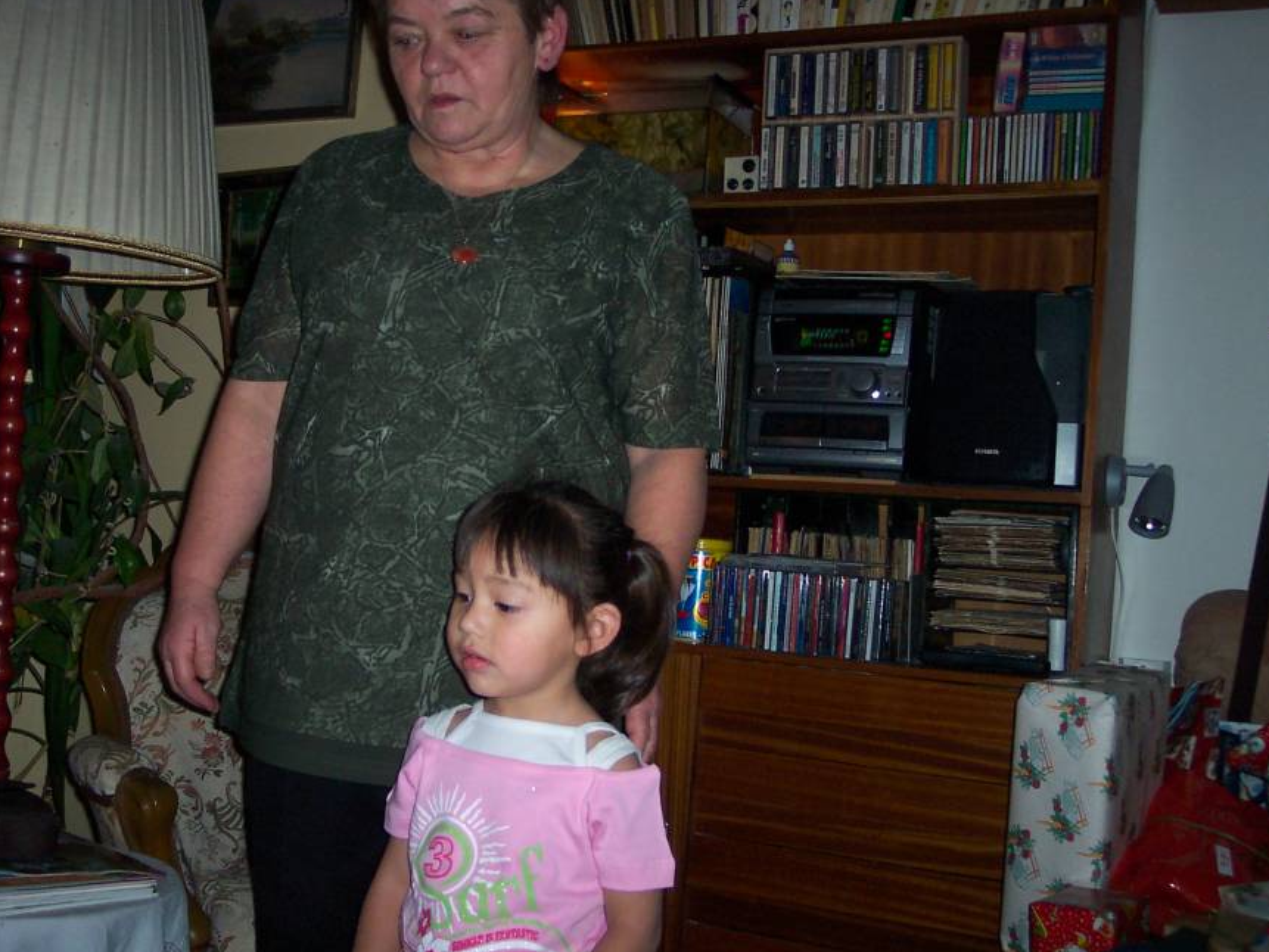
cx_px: 582
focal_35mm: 42
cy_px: 472
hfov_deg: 44.7
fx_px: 1540
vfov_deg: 34.4
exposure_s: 1/30
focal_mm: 8
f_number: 2.8
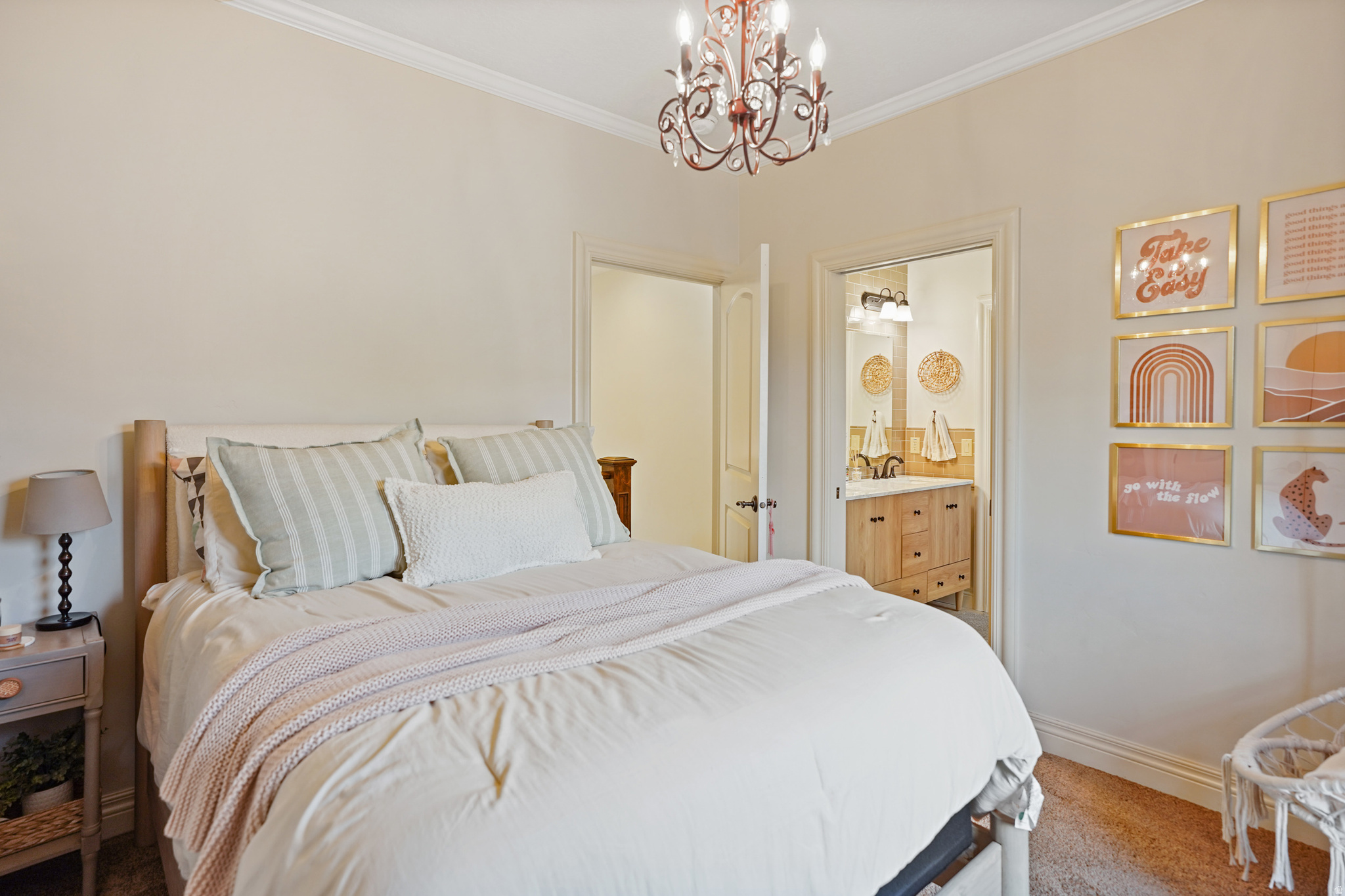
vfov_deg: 67.1
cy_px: 448
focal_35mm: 18
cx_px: 672
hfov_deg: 89.7
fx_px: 676
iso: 400
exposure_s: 1/13
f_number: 4
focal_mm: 18.1
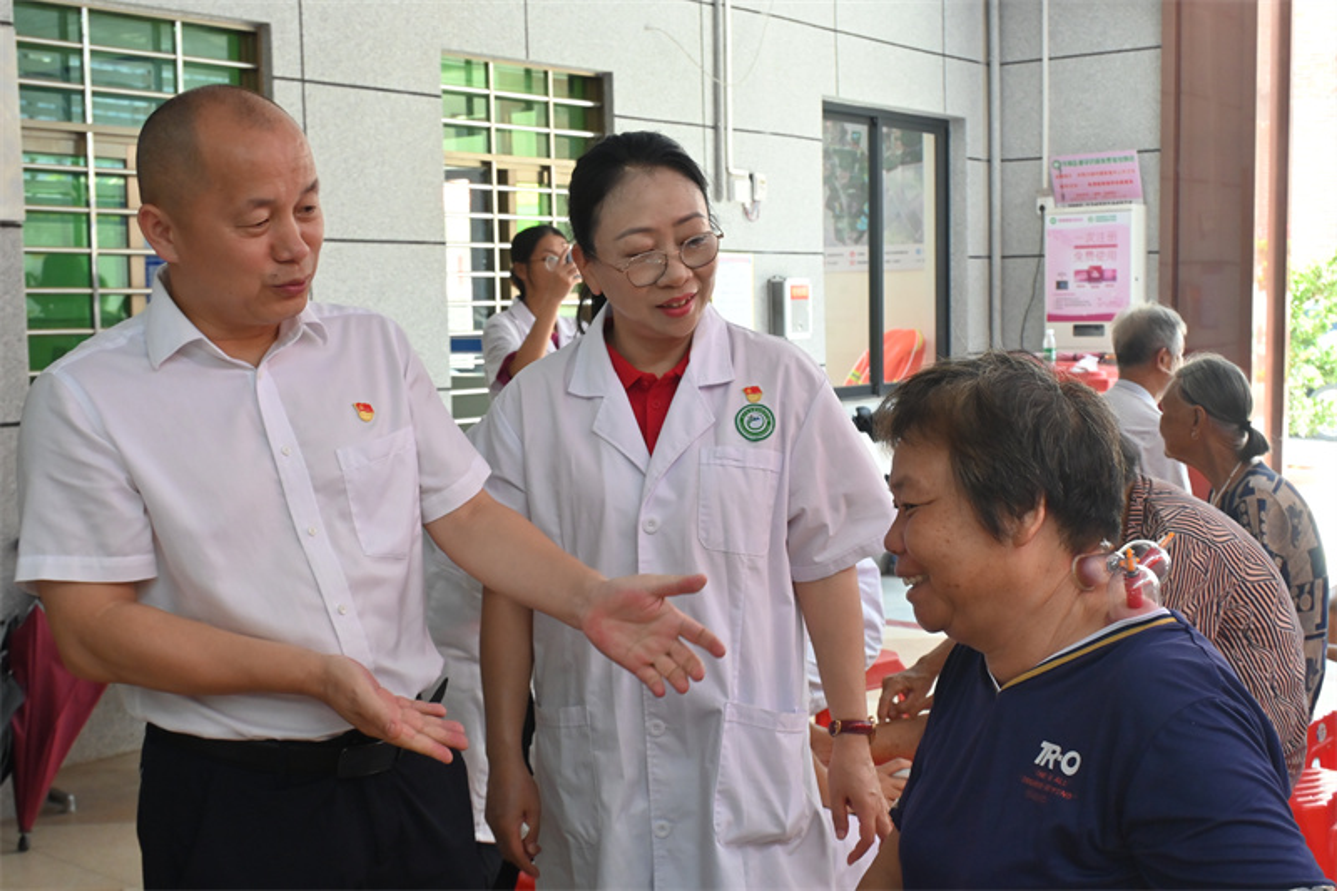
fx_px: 1671
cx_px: 668
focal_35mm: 45
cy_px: 446
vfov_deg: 29.9
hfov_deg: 43.6
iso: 1250
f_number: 8
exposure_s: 1/100
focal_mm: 30
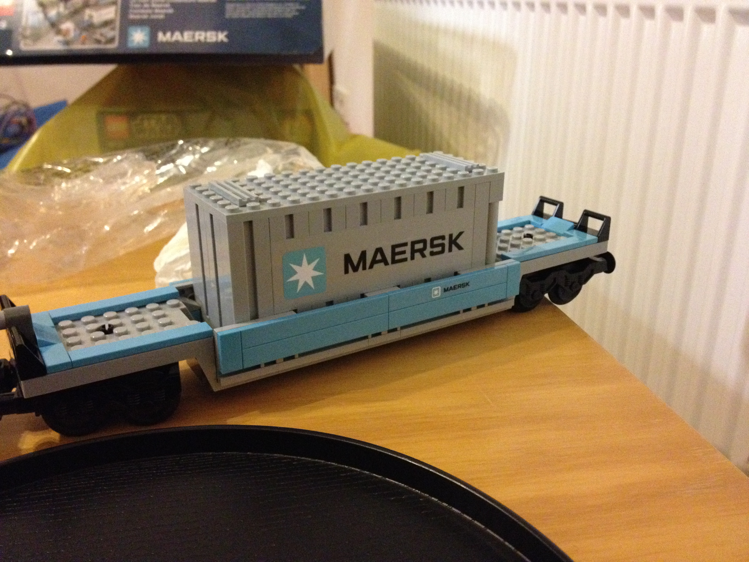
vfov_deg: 40.7
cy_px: 281
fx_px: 757
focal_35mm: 35
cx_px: 374
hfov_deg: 52.6
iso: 640
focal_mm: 4.28
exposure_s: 1/15
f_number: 2.4
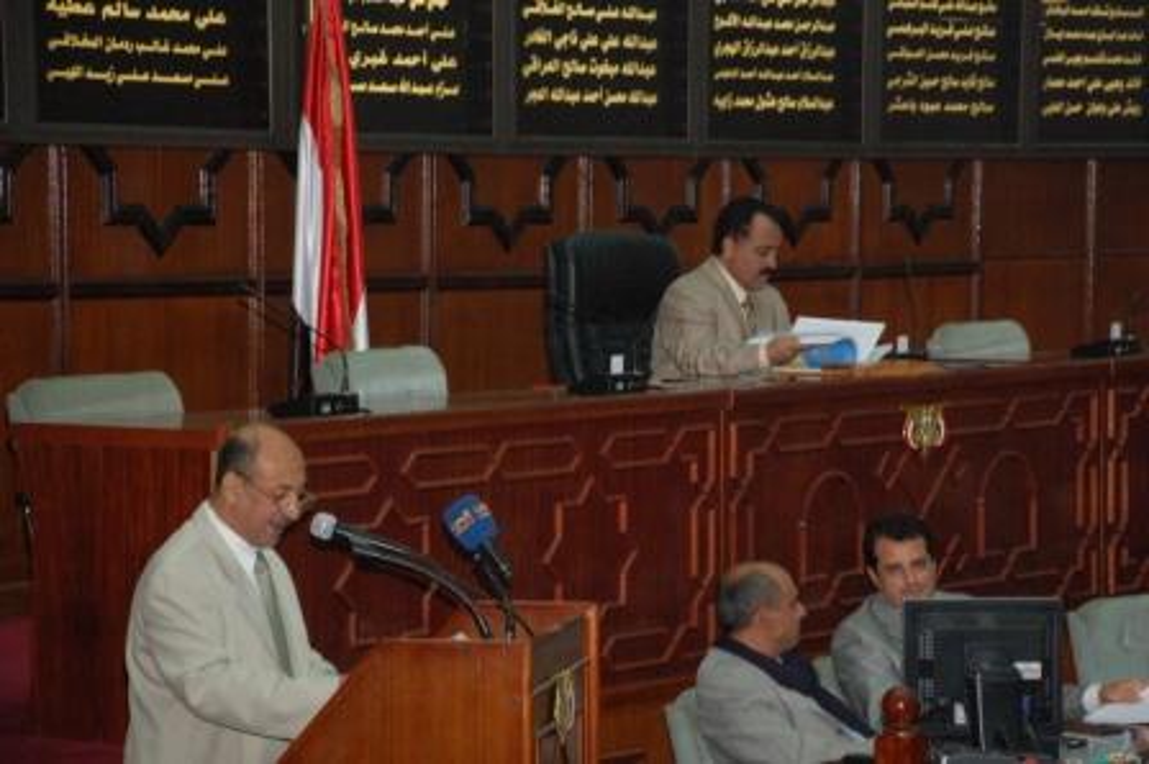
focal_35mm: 120
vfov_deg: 11.4
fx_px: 3827
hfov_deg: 17.1
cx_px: 574
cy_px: 382
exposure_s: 1/60
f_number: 5.6
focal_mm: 80
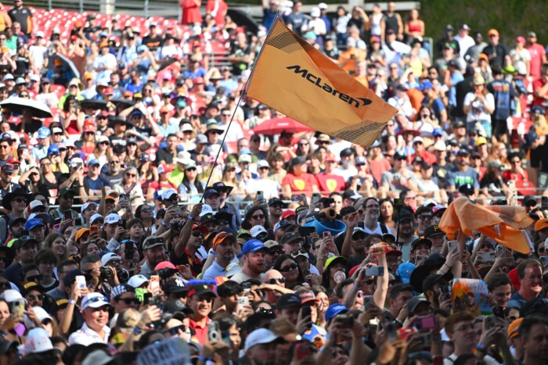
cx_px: 274
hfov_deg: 10.3
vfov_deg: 6.9
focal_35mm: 200
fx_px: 3045
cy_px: 182
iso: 400
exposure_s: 1/3200
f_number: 2.8
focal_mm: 200
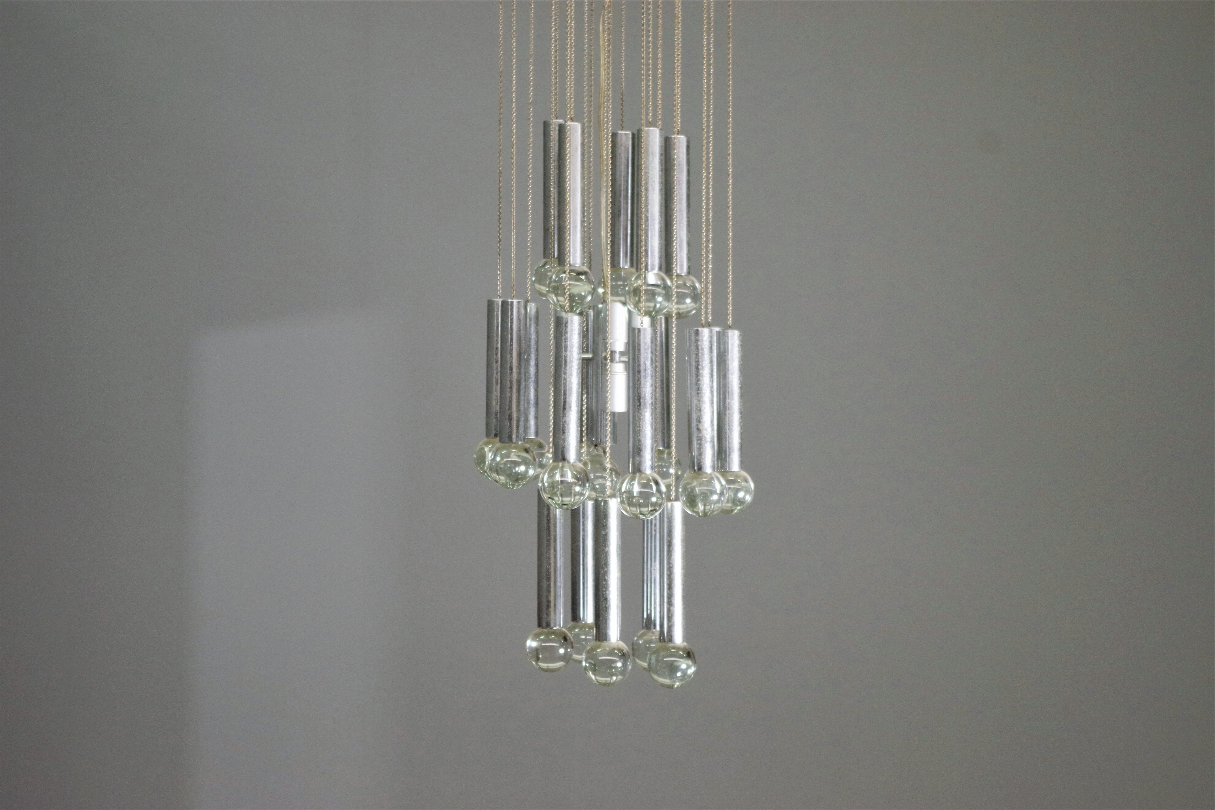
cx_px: 608
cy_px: 405
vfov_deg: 21.2
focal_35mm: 64
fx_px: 2160
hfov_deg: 31.4
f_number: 4.5
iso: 1600
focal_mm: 42.5
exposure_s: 1/40
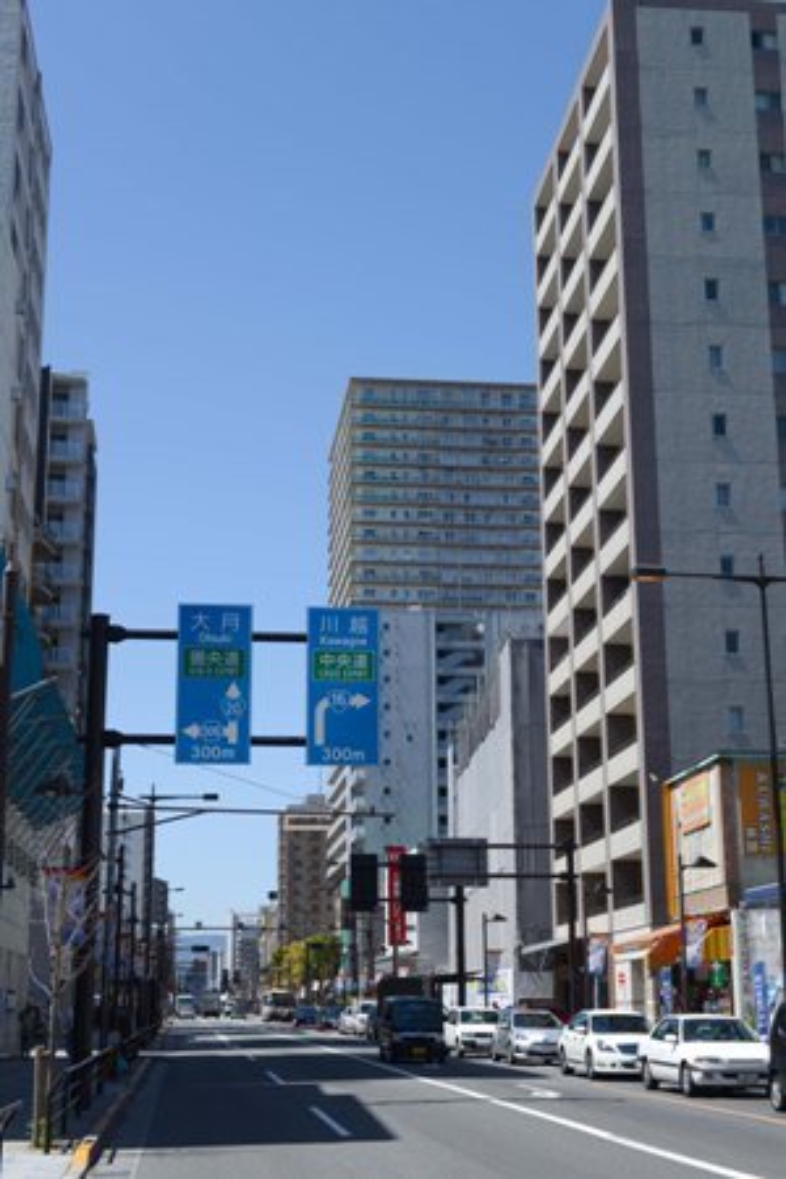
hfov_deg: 27.0
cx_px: 393
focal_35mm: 50
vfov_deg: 39.6
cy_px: 590
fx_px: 1637
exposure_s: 1/200
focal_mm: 50
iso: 100
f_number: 11
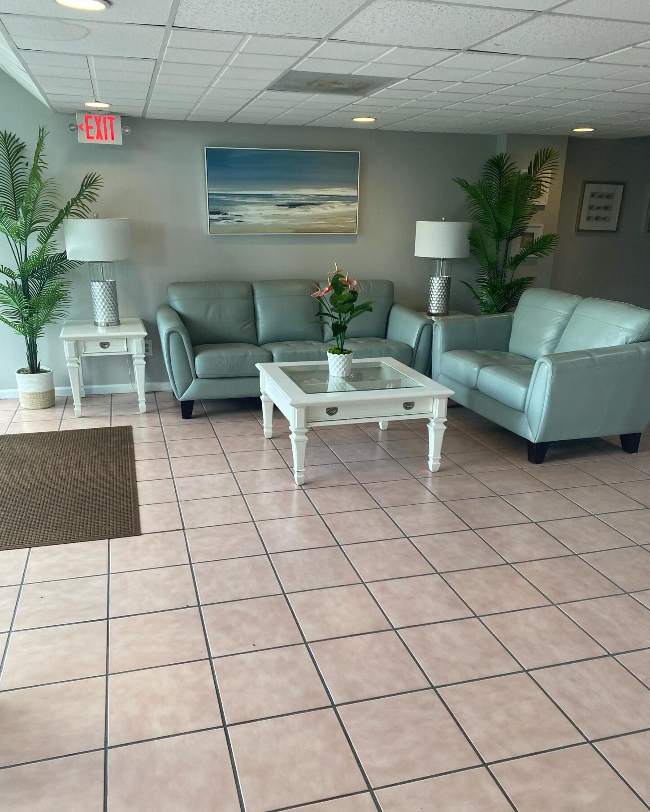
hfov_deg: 51.5
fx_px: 673
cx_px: 323
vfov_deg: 62.1
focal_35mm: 28
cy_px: 442
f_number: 1.8
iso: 80
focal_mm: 4.25
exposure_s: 1/120
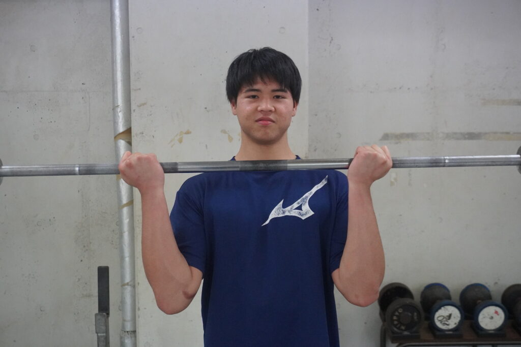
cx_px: 260
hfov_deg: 46.4
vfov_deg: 31.9
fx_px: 608
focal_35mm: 42
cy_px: 174
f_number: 4.5
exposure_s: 1/160
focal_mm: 28
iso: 6400
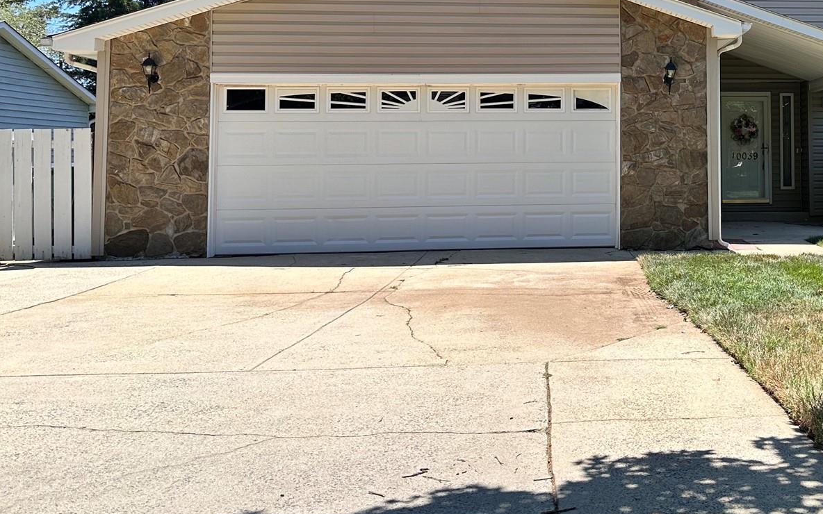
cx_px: 678
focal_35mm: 44
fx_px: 987
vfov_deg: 28.5
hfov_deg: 42.9
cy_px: 96
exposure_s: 1/3058
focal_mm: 6.86
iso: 80
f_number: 1.78
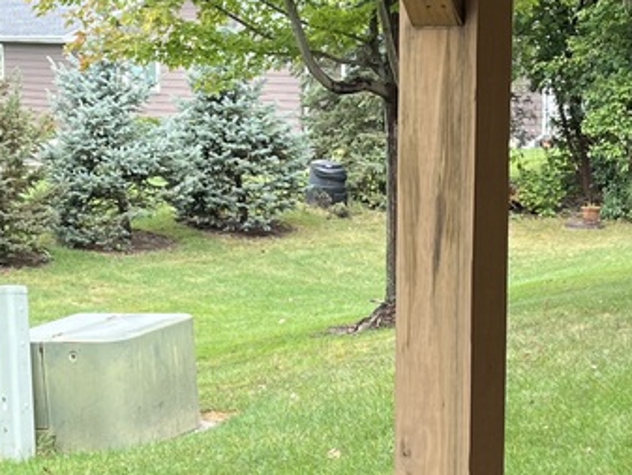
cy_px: 291
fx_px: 2027
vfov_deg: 13.3
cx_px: 219
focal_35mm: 111
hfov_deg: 17.7
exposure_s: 1/121
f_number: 1.5
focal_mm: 5.7
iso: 50
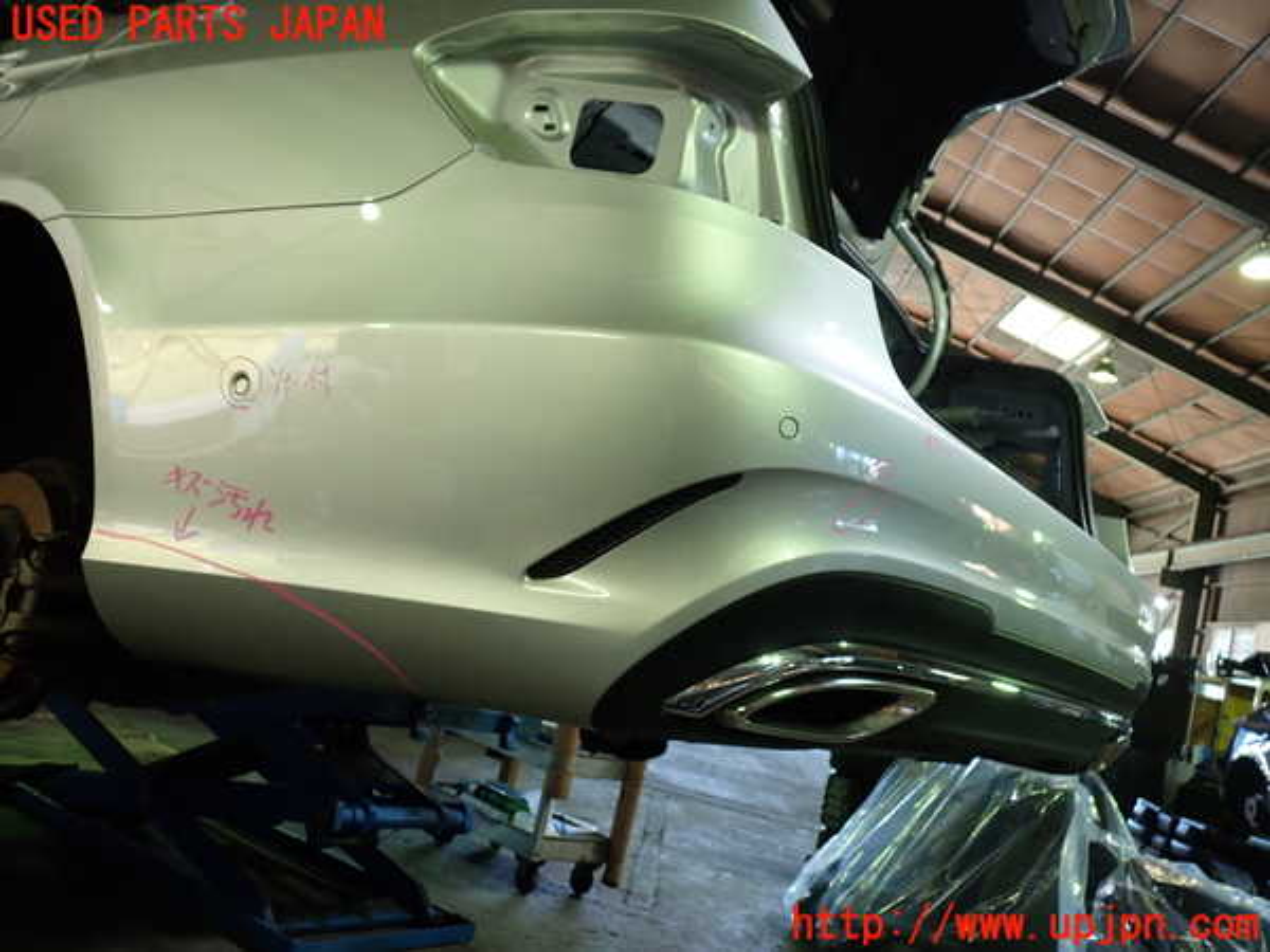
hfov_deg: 60.0
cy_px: 476
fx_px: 1101
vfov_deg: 46.8
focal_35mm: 30
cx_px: 635
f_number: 2.3
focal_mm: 5.4
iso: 200
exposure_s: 1/50
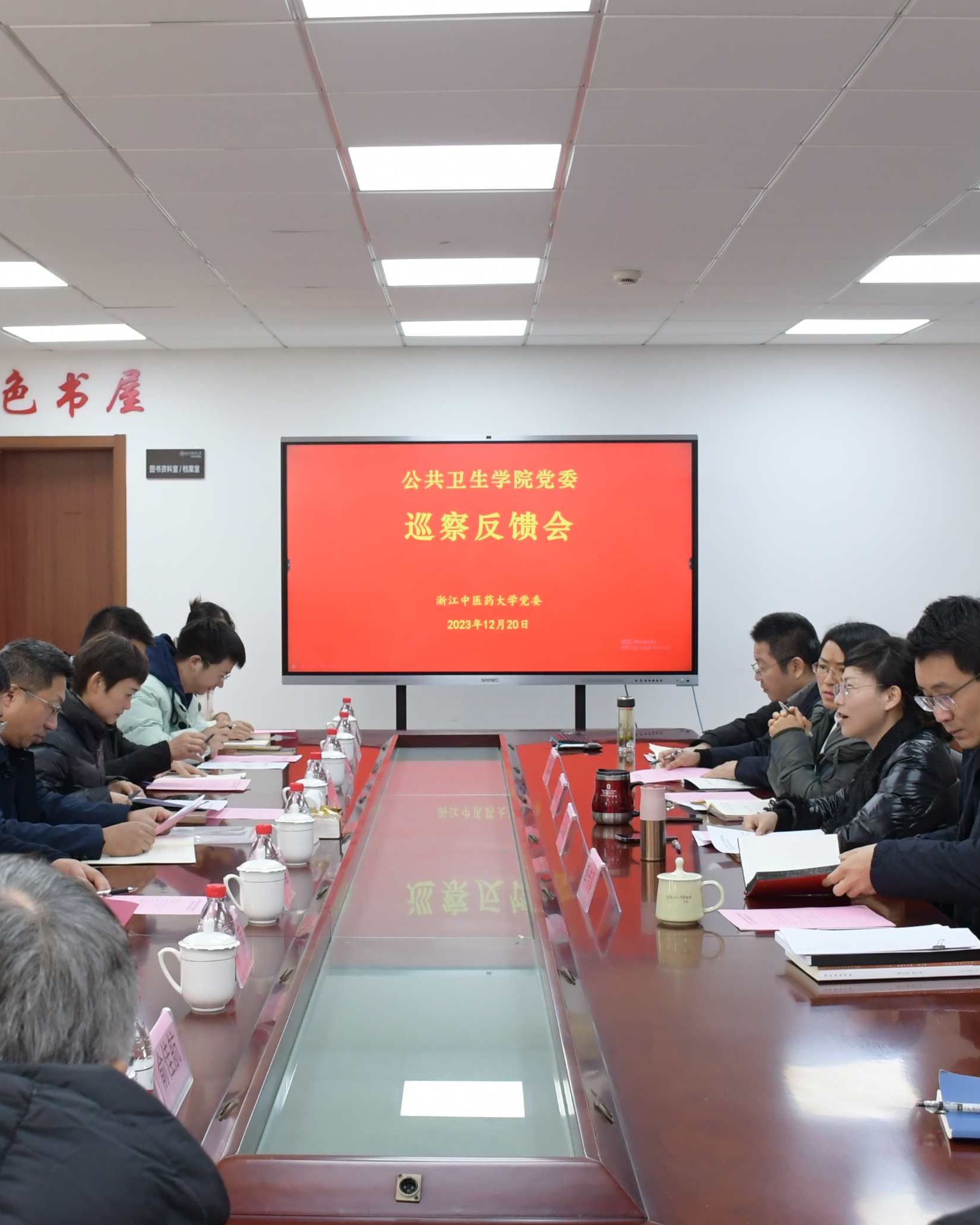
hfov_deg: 29.7
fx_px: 1849
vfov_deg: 36.7
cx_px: 441
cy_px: 601
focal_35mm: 51
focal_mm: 18
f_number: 5.6
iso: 1000
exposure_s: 1/125
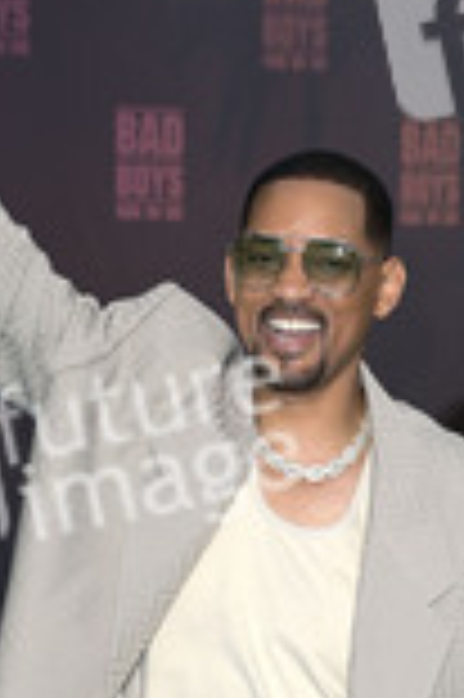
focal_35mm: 201
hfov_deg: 6.8
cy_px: 689
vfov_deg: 10.2
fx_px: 3894
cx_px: 198
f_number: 5.6
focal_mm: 78
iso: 320
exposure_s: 1/250
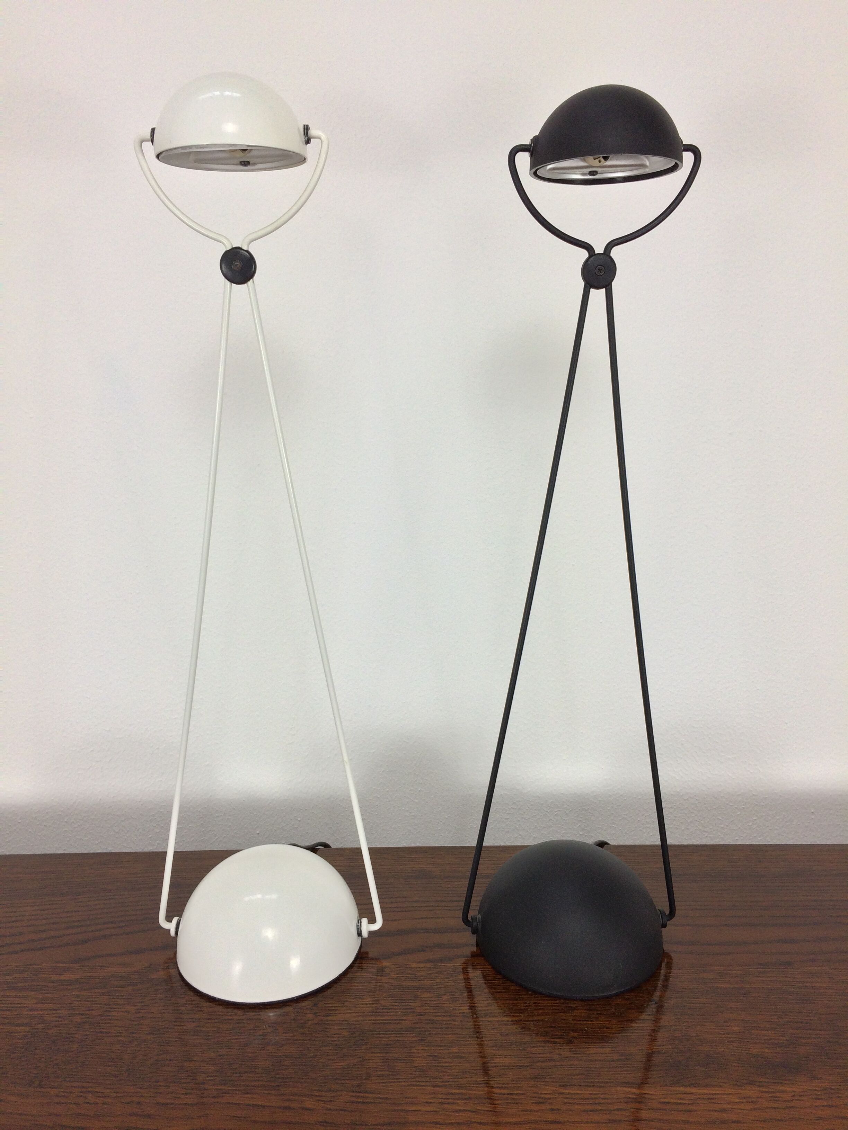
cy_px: 565
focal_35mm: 29
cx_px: 424
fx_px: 947
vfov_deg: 61.7
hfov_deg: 48.2
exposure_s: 1/50
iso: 50
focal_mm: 4.15
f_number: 2.2
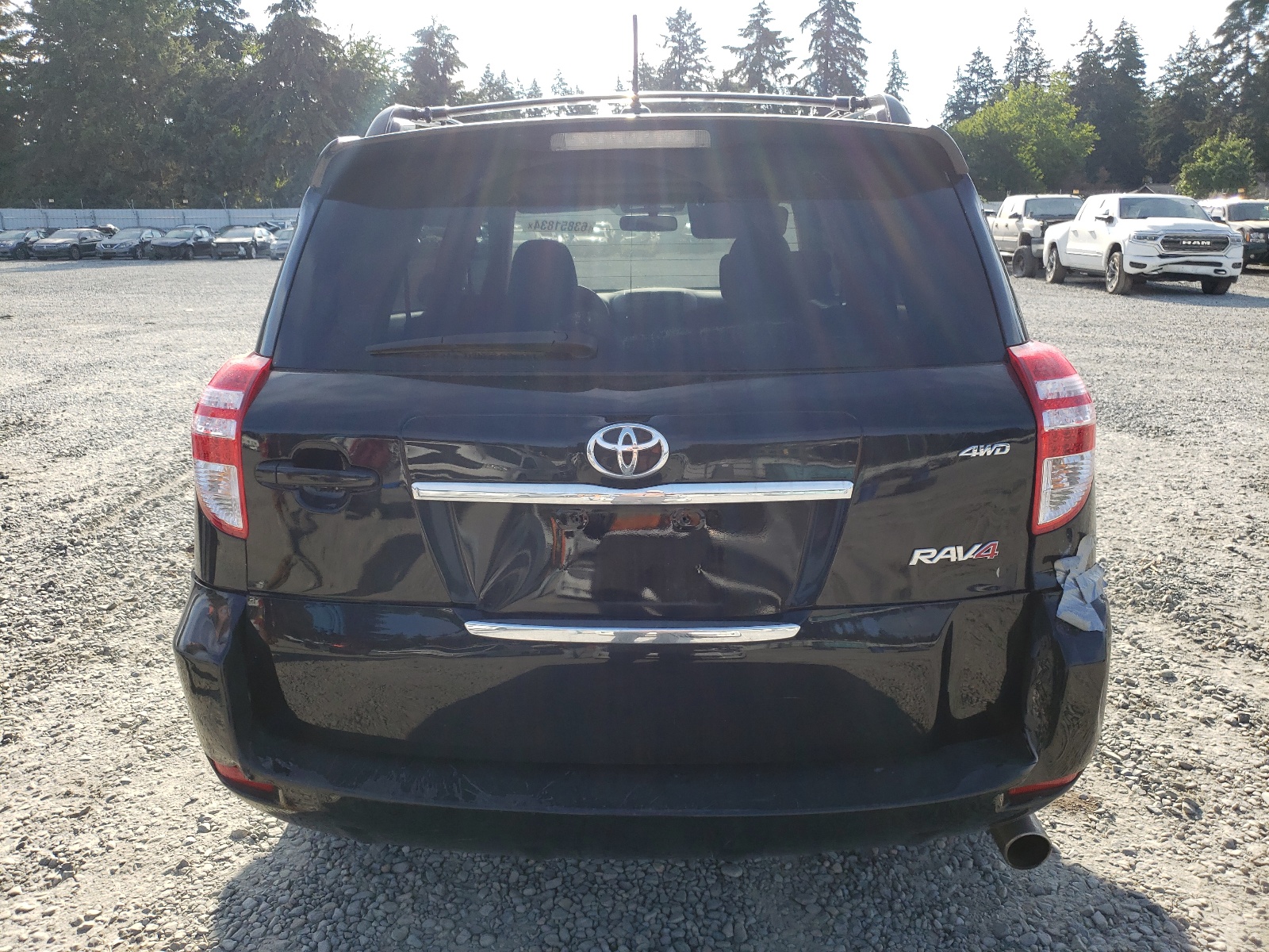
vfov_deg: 53.1
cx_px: 634
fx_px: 953
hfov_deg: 67.3
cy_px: 476
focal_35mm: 26
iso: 50
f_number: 1.5
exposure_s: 1/1250
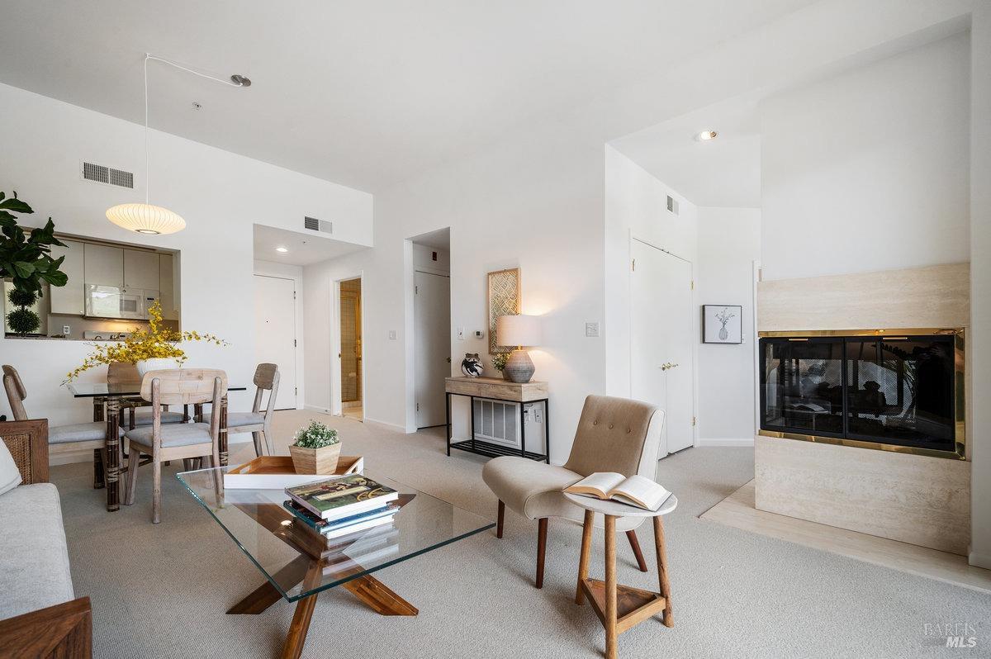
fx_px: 440
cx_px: 496
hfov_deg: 96.8
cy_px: 330
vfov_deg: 73.6
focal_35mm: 16
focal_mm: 16
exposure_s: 1/20
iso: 400
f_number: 9
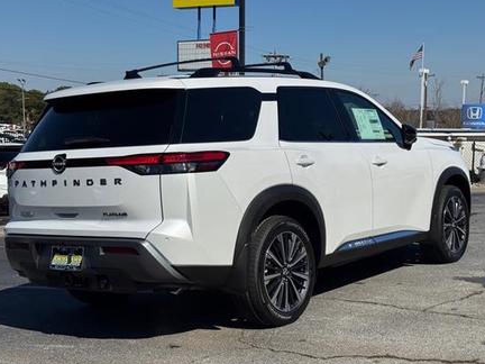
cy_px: 202
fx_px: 785
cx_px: 240
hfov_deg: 34.3
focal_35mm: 56
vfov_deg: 26.1
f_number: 1.78
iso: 64
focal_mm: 6.76
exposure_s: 1/10526
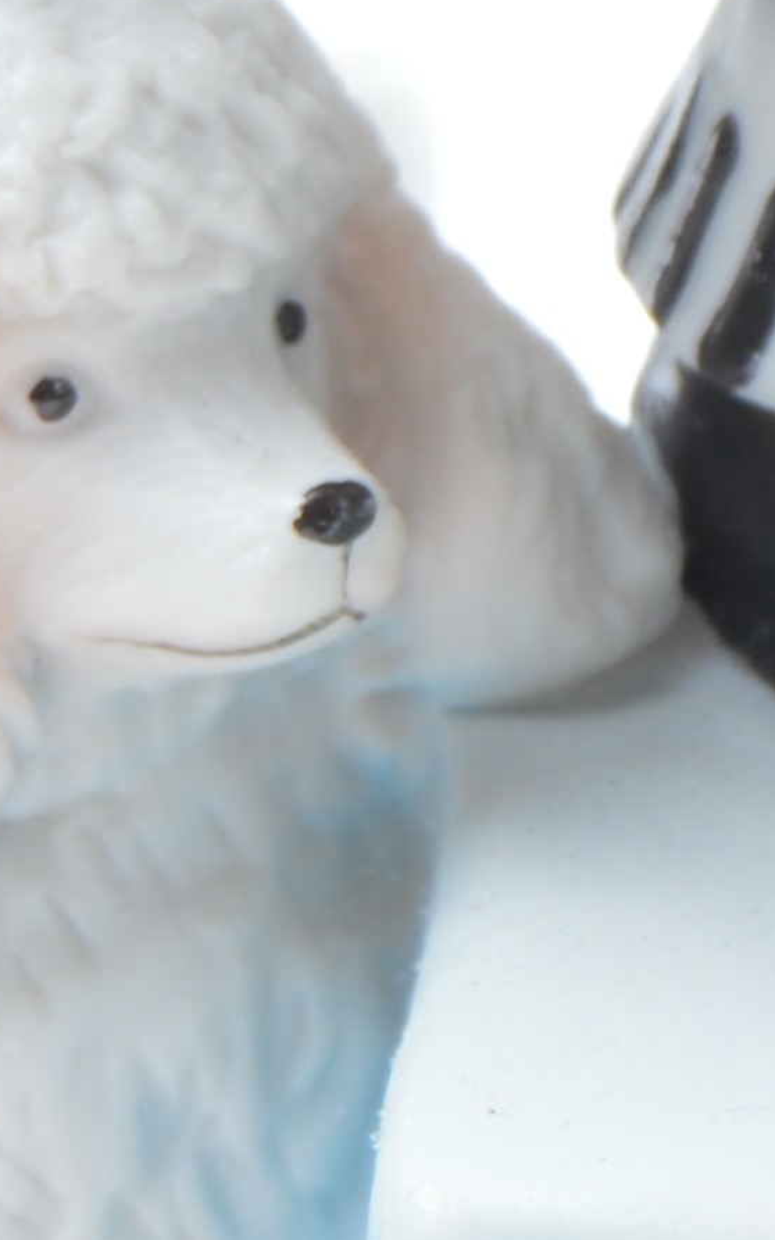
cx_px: 403
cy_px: -630
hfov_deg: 3.0
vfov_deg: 4.8
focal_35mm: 432
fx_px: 14601
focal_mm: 42
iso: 100
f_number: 7.1
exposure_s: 1/25
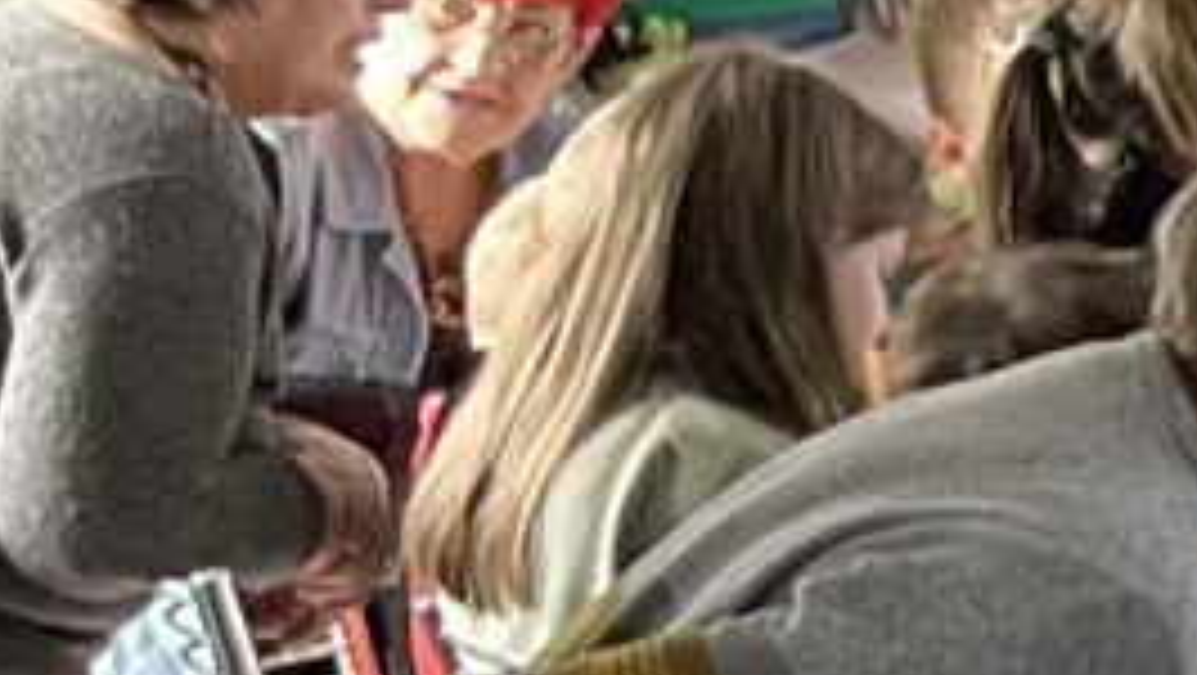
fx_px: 6923
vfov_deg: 5.5
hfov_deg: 7.5
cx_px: 4509
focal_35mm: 218
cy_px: 999
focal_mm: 4.2
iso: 80
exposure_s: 1/50
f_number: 1.6
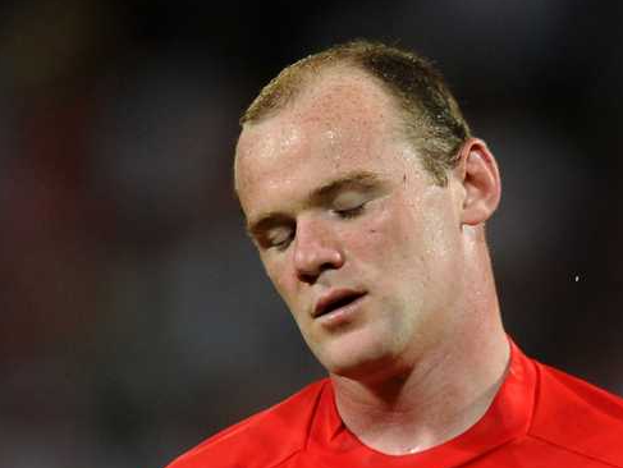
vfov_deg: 1.7
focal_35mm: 883
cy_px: 410
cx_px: 239
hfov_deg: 2.2
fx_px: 15904
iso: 1000
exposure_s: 1/800
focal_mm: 400
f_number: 2.8
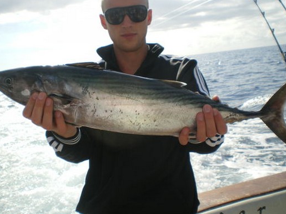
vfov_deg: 32.8
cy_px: 97
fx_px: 363
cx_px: 134
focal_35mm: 44
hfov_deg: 42.9
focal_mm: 6.3
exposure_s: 1/500
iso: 50
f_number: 4.6
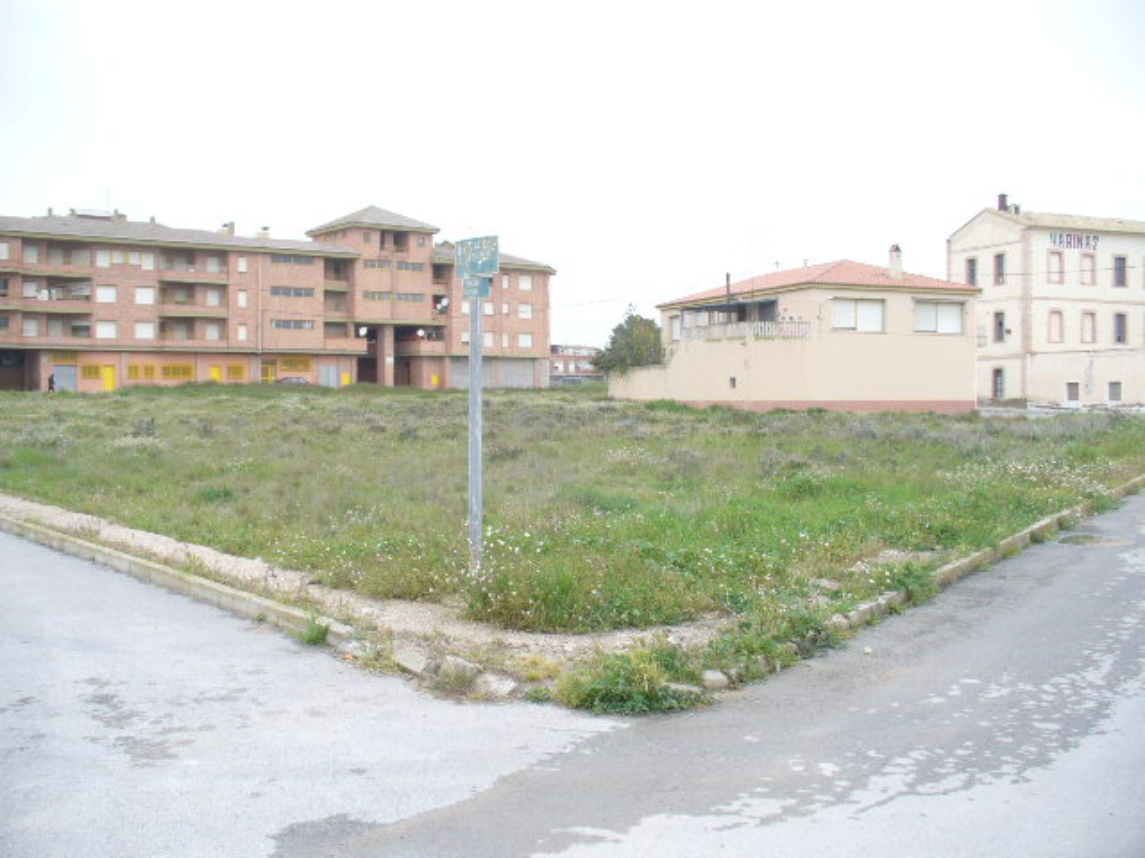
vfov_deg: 38.7
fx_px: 1224
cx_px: 572
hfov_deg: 50.1
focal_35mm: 37
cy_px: 429
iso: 80
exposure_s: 1/125
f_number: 2.8
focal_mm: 6.1
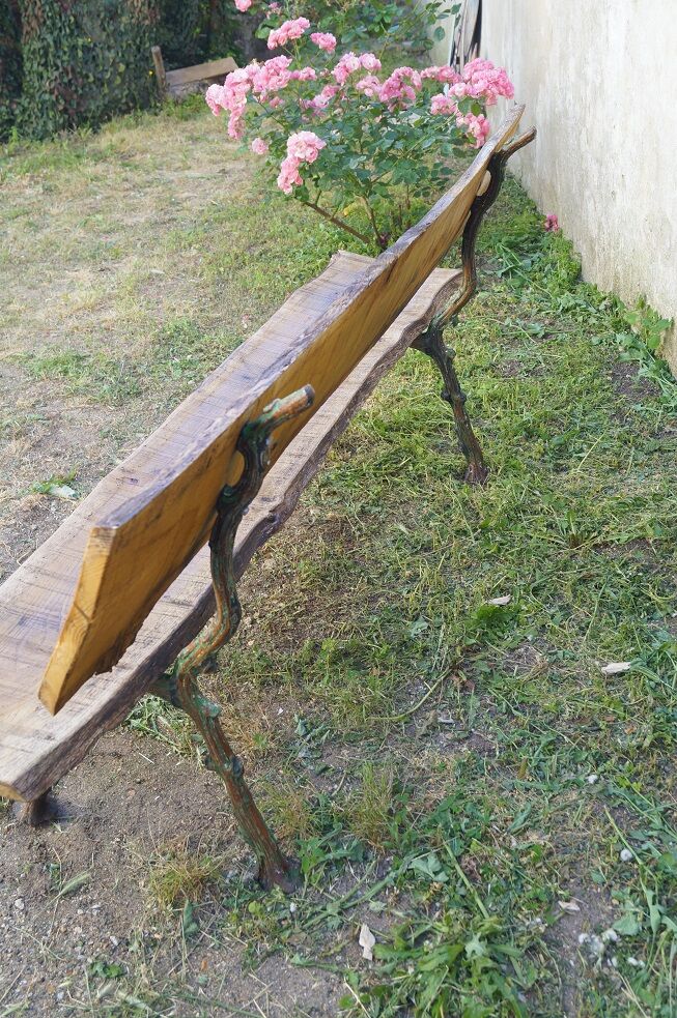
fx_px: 1103
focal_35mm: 39
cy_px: 509
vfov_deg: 49.6
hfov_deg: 34.1
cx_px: 338
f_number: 5.6
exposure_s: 1/60
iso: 125
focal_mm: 26
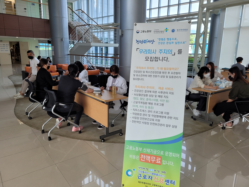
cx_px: 124
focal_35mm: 26
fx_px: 187
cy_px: 94
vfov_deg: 53.1
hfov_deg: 67.3
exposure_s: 1/137
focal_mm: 5.4
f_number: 1.8
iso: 40
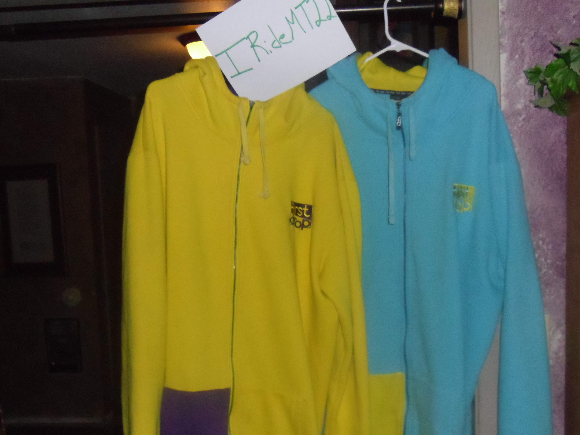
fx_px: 687
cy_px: 257
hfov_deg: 45.8
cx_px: 306
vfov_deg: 35.0
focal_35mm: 41
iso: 400
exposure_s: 1/45
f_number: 9.5
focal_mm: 5.6
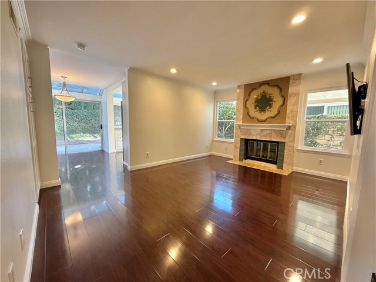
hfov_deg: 102.1
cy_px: 141
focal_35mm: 14
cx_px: 188
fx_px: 152
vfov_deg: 85.7
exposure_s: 1/120
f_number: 2.2
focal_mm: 2.22
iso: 320
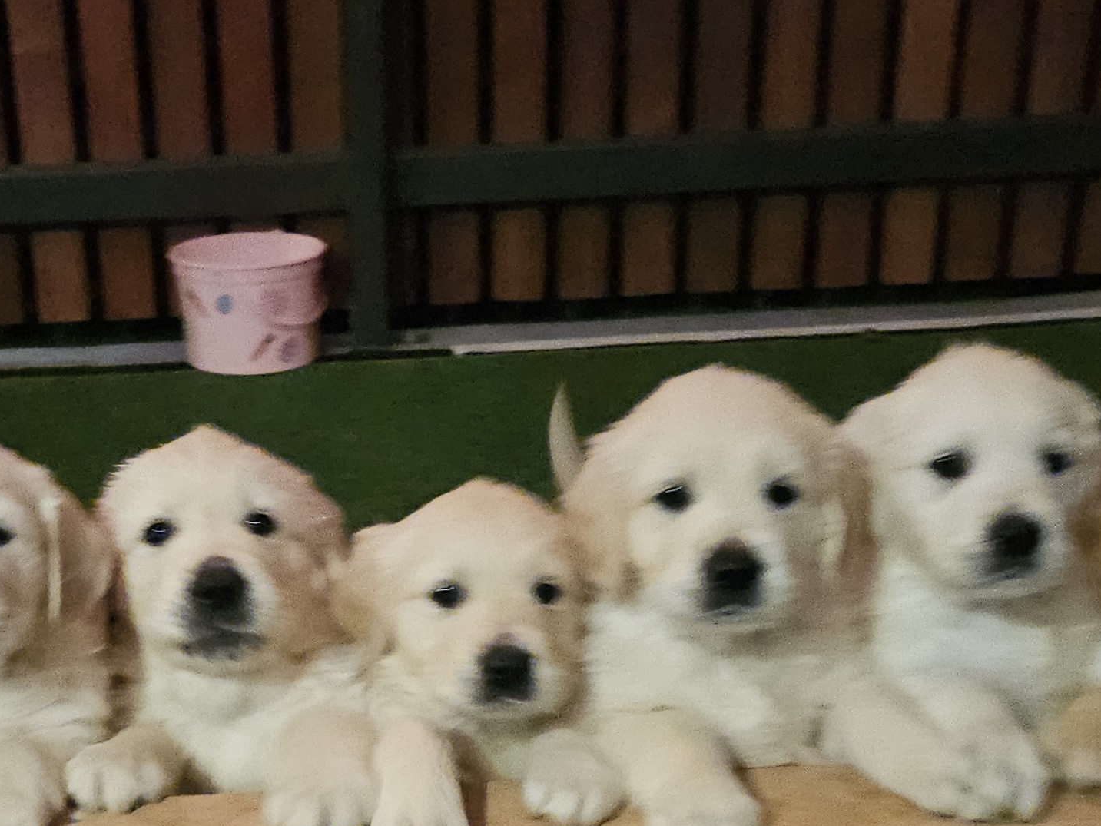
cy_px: 684
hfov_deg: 28.8
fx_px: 2131
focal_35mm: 67
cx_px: 361
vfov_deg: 21.6
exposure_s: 1/25
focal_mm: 5
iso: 1000
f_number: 1.8
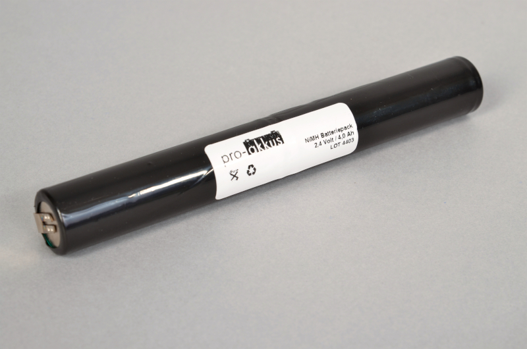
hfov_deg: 19.5
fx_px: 1534
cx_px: 264
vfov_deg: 13.0
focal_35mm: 105
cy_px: 174
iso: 200
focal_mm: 70
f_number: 11
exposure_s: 1/160
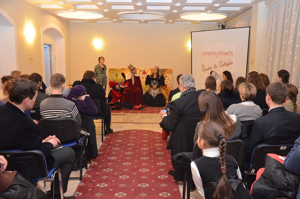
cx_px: 150
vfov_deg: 36.7
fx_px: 299
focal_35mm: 36
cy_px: 100
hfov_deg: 53.2
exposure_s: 1/60
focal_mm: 24
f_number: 4
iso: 3200
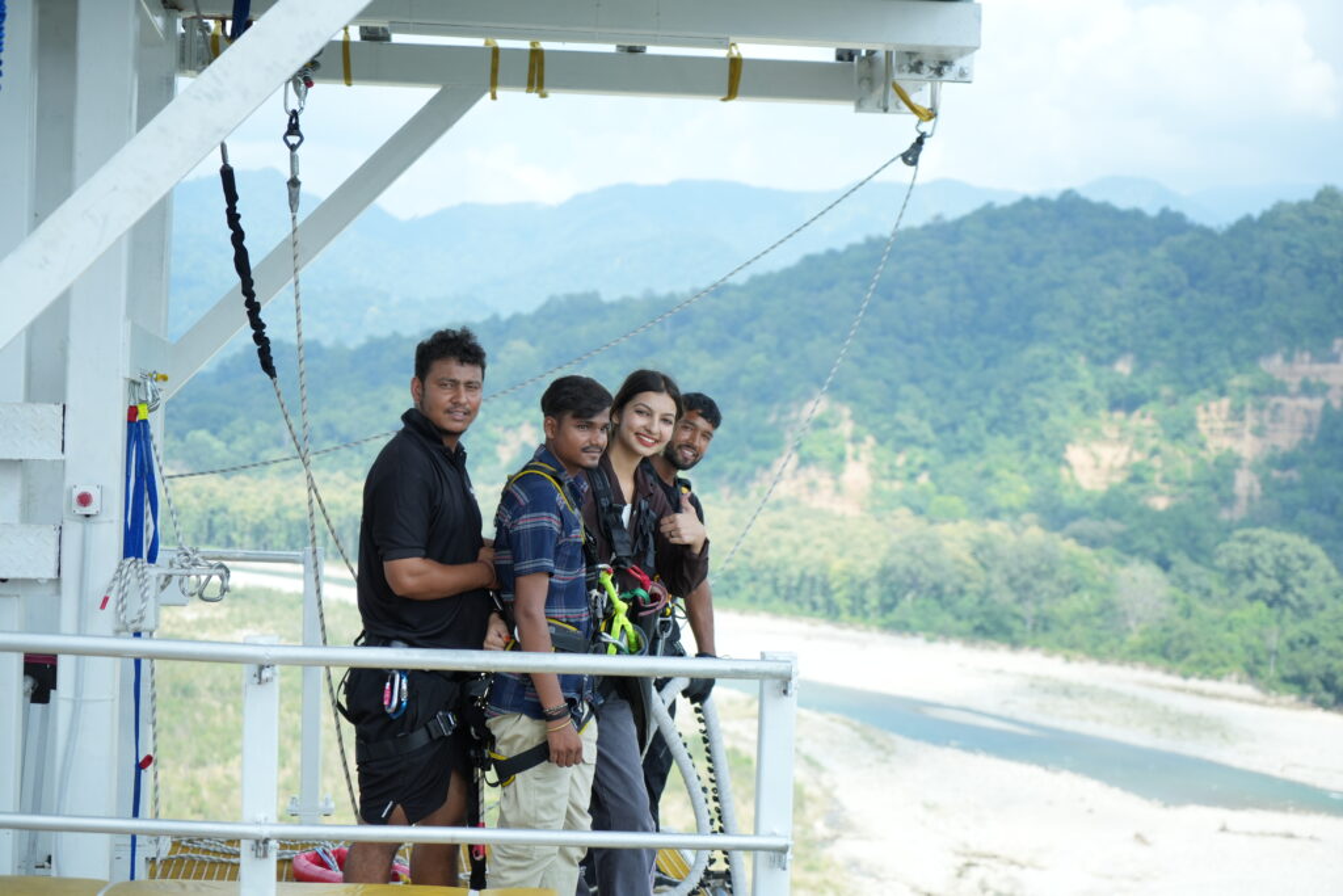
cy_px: 448
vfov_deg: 19.5
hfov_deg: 28.8
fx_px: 2612
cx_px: 672
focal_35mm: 70
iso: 200
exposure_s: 1/640
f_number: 4.5
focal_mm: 70
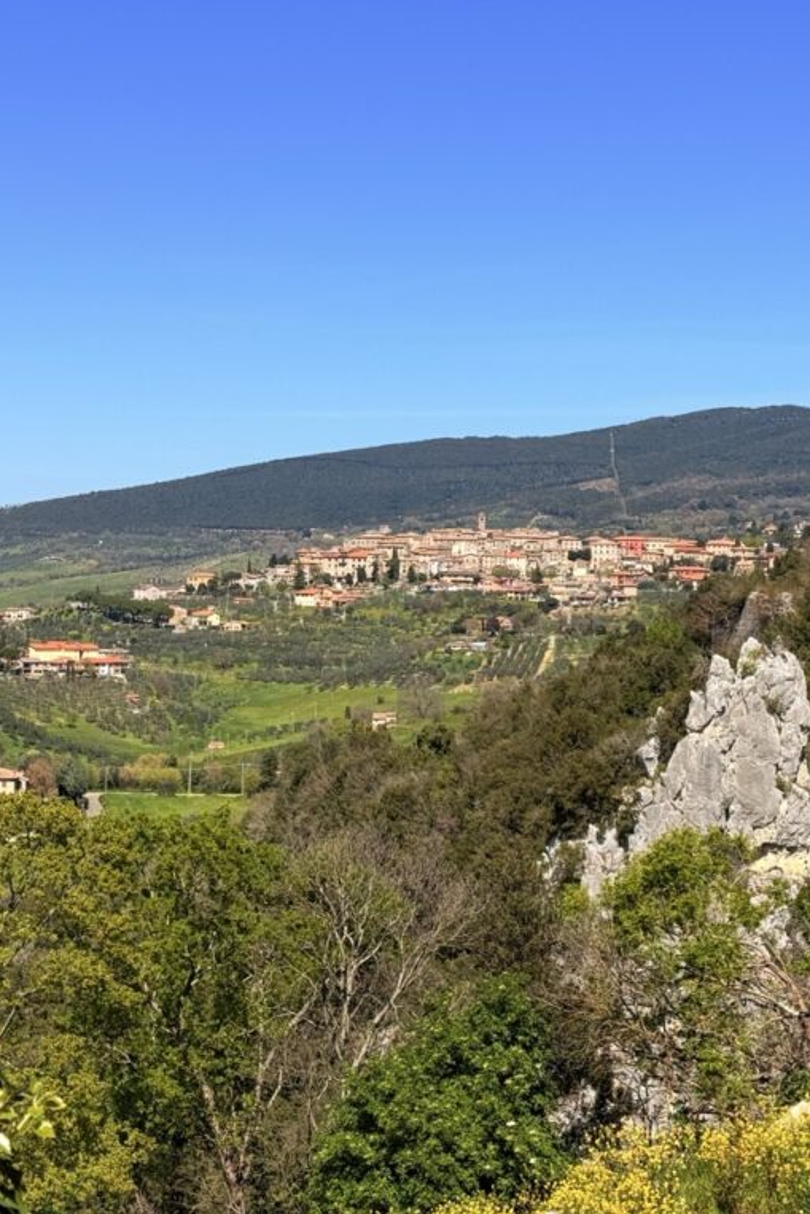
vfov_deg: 30.1
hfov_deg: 20.3
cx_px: 468
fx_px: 2260
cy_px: 605
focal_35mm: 67
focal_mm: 6.76
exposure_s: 1/4587
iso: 64
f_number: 1.78
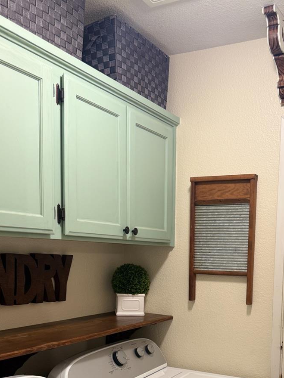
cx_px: 199
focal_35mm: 41
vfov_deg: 43.9
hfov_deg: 34.7
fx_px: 448
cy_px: 295
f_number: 1.78
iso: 160
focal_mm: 6.76
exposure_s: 1/60
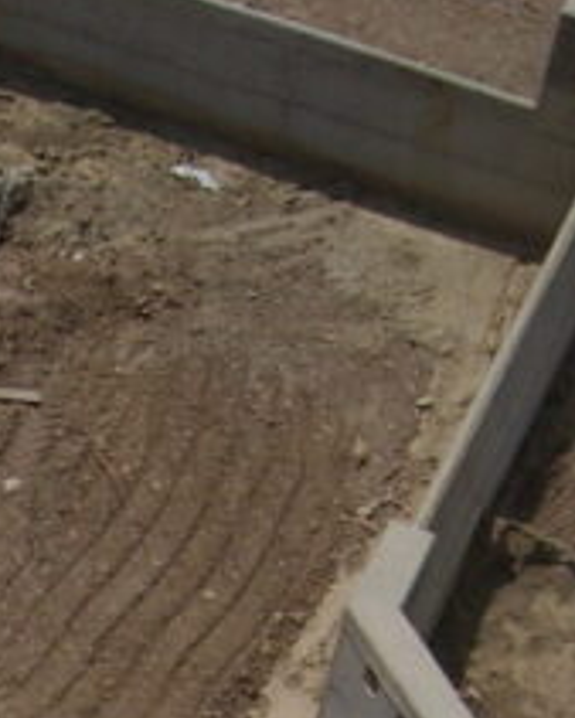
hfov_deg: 9.0
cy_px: 1135
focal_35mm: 166
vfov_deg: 11.1
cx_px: -347
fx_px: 3529
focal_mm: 5.7
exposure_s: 1/647
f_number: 5.6
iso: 64
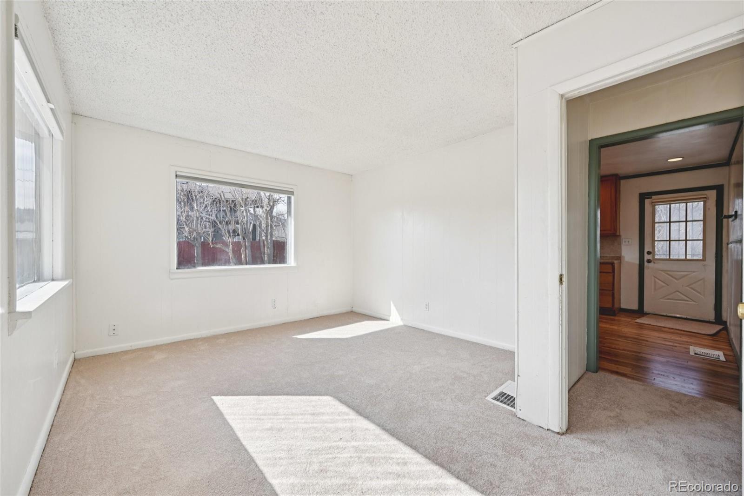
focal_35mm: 14
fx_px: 289
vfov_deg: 81.2
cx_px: 372
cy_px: 248
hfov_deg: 104.3
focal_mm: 14
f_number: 11
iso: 80
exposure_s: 1/15
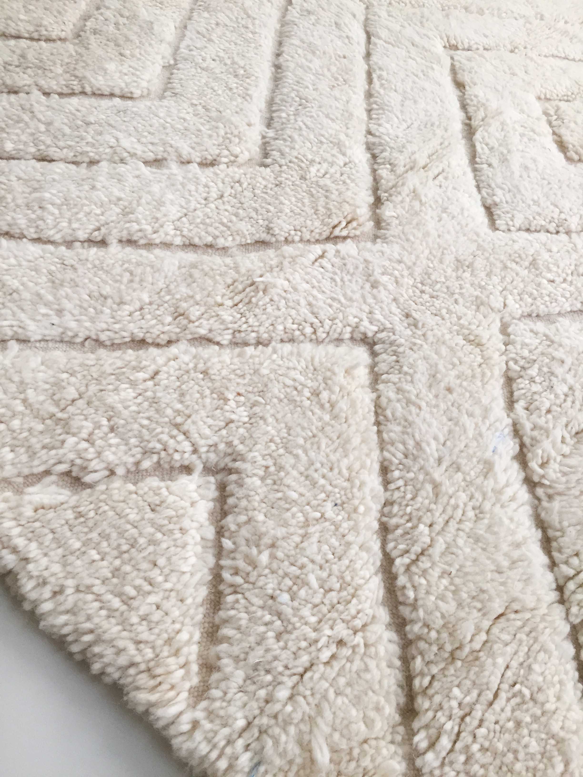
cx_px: 292
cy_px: 388
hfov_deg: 48.2
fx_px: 651
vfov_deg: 61.7
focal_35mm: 29
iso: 64
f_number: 2.2
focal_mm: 4.15
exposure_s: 1/33
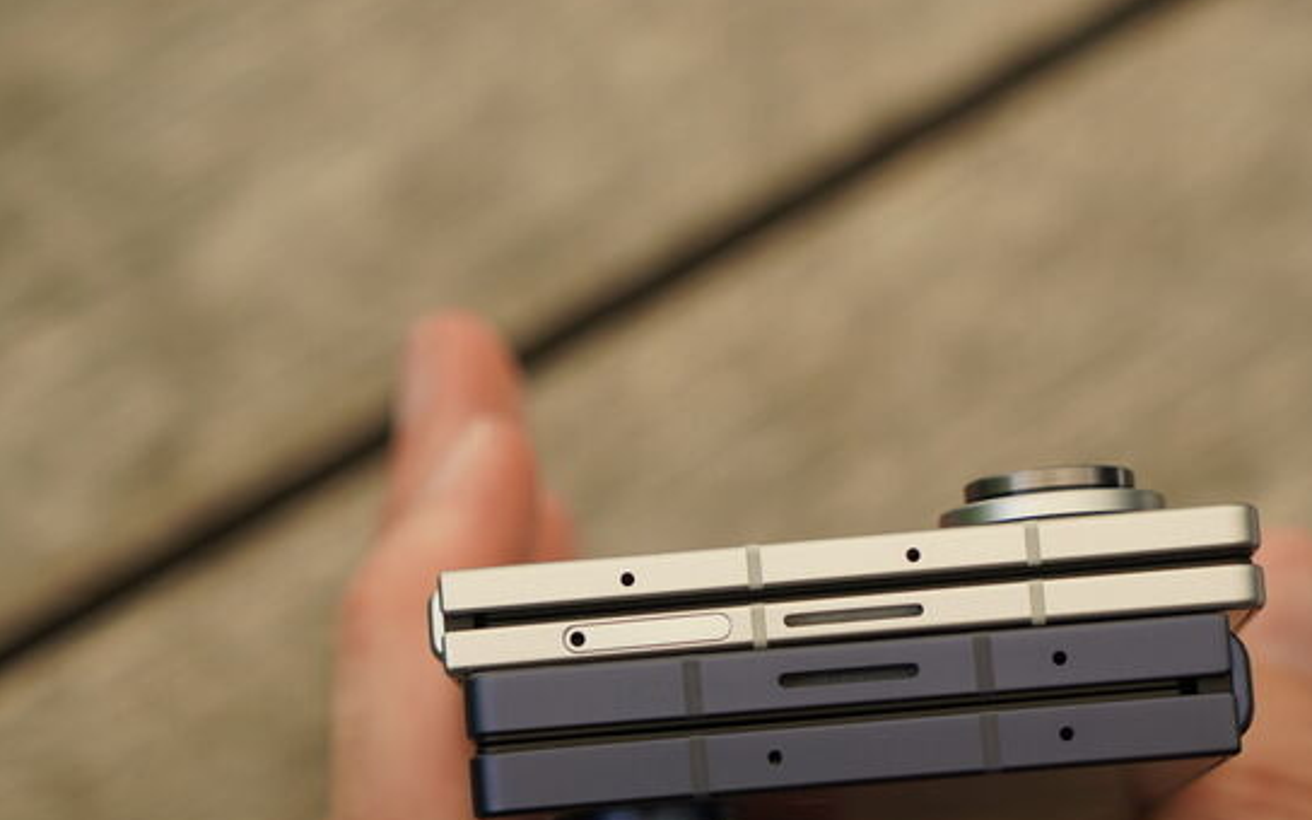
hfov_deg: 16.6
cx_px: 806
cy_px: 528
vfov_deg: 10.4
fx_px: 4505
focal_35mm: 126
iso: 100
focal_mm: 70
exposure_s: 1/160
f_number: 5
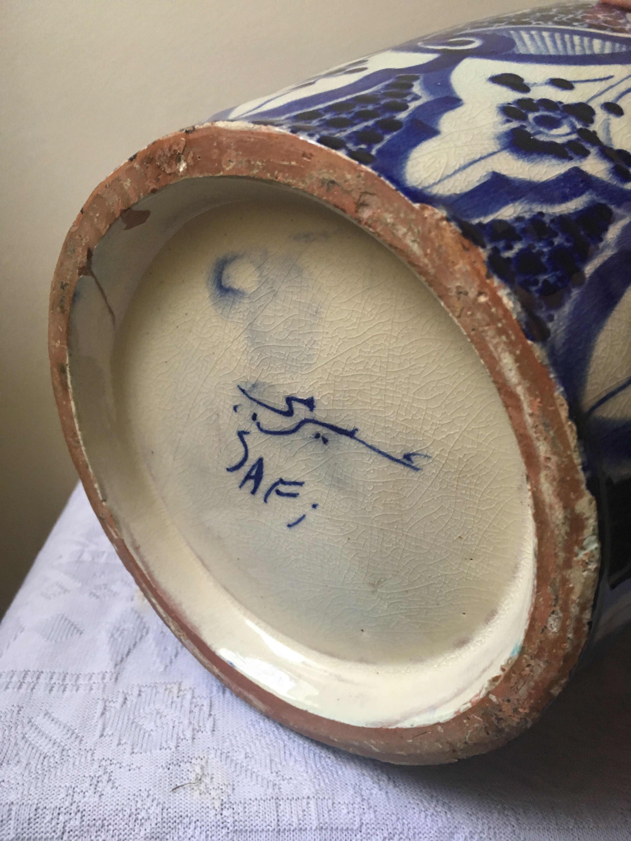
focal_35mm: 29
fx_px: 705
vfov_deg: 61.7
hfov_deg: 48.2
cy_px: 420
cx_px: 316
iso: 160
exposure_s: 1/33
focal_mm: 4.15
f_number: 2.2
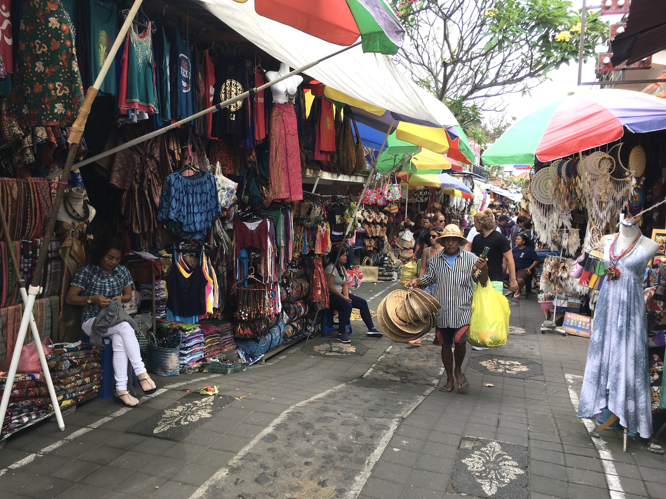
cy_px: 250
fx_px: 558
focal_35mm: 29
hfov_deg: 61.7
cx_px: 333
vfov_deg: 48.2
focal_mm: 4.15
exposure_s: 1/183
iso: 25
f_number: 2.2
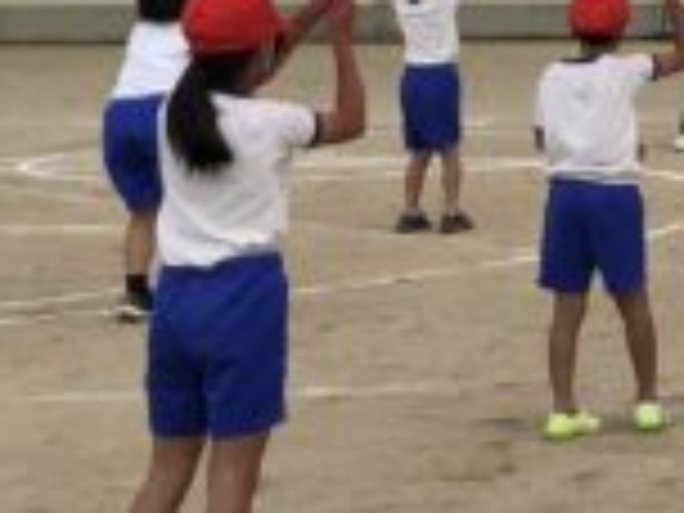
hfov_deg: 10.9
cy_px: -43
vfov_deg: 9.7
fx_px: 2984
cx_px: 1692
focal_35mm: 151
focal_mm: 3.99
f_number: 1.8
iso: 20
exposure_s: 1/2525
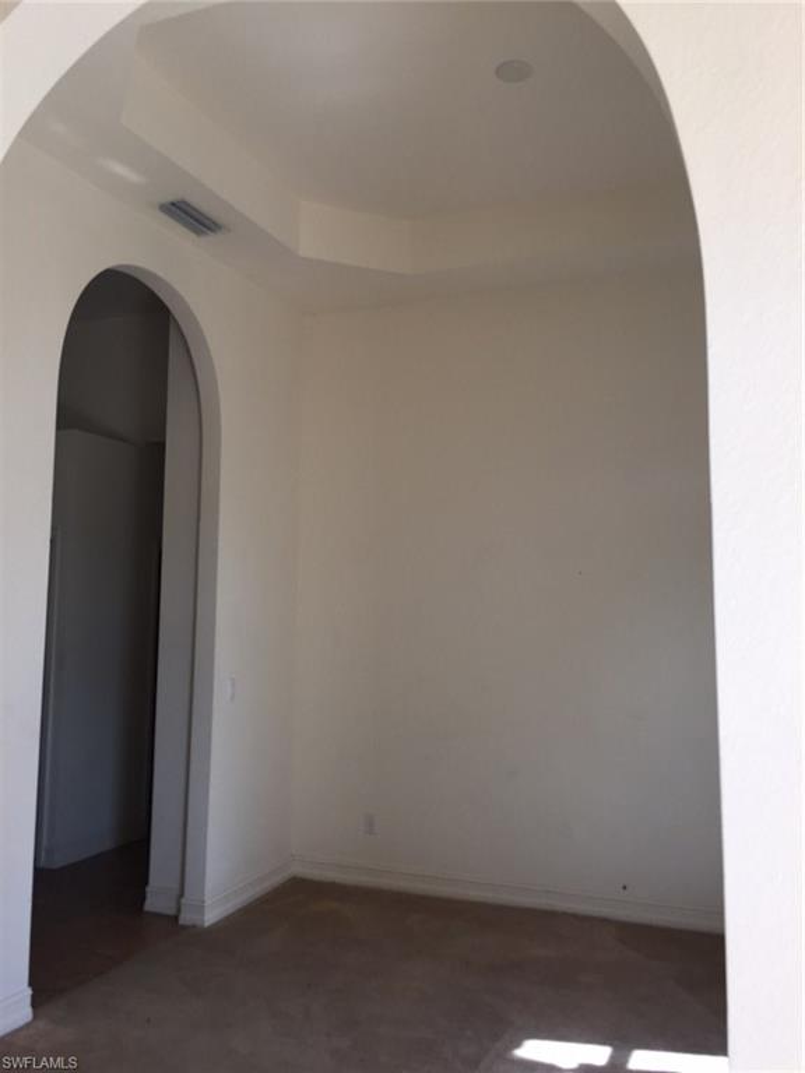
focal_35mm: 29
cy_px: 536
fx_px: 899
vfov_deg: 61.7
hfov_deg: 48.2
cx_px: 402
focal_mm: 4.15
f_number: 2.2
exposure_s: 1/120
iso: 32
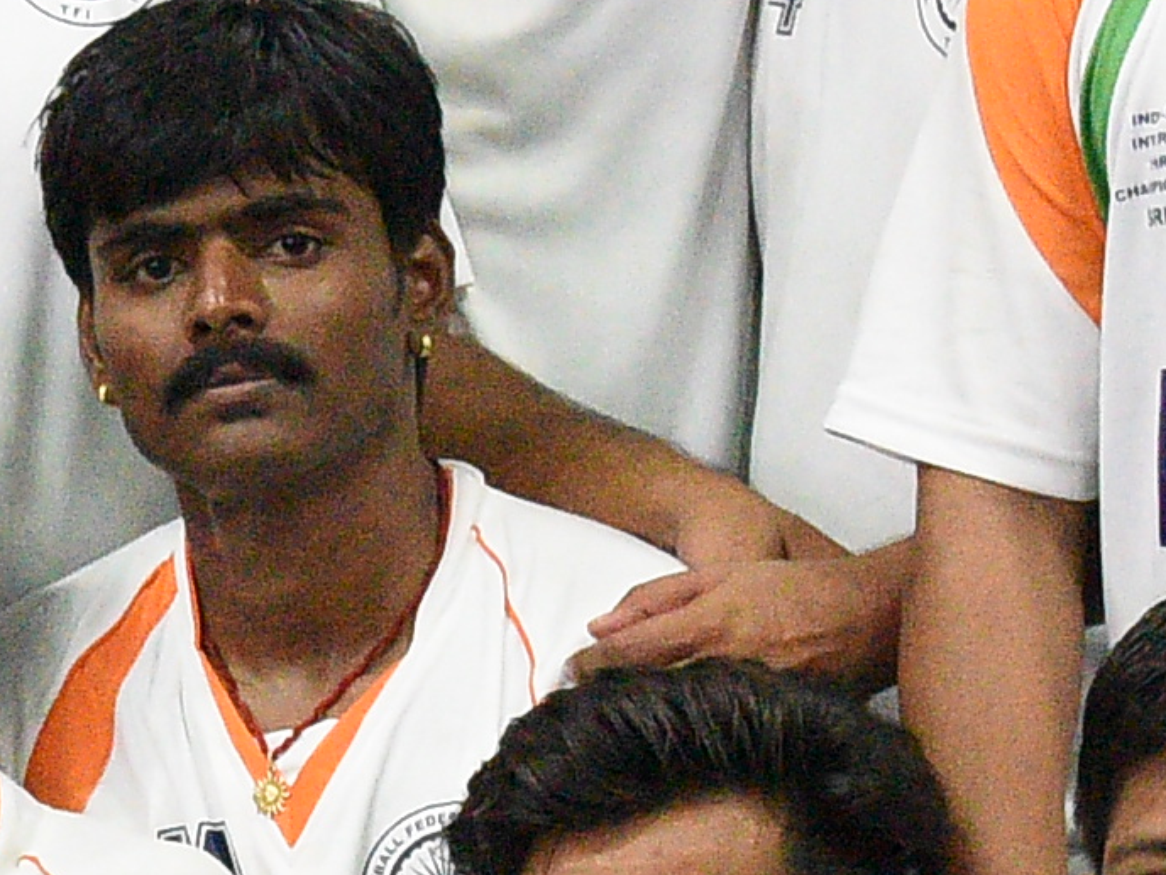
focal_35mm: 208
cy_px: 1085
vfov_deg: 7.1
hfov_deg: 9.2
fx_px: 7007
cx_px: -787
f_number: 5
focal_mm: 27
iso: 8000
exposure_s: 1/160
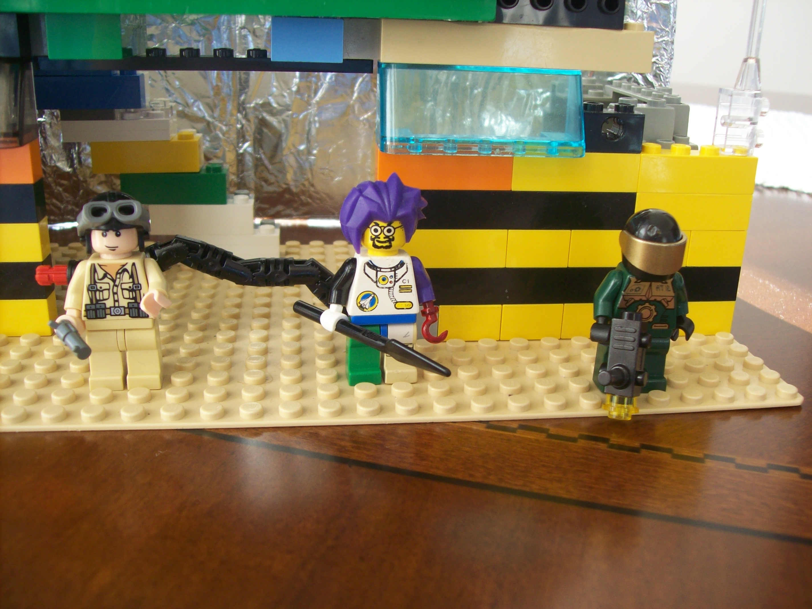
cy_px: 304
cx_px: 406
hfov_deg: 51.4
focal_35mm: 36
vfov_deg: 39.6
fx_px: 844
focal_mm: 6
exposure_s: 1/148
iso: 80
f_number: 2.7
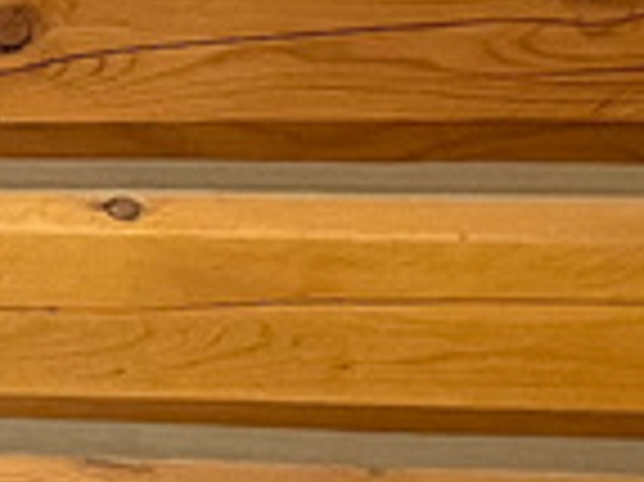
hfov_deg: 9.2
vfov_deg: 7.7
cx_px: -1031
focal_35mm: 186
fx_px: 3457
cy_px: 856
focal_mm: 5.1
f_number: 1.6
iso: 250
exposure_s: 1/60
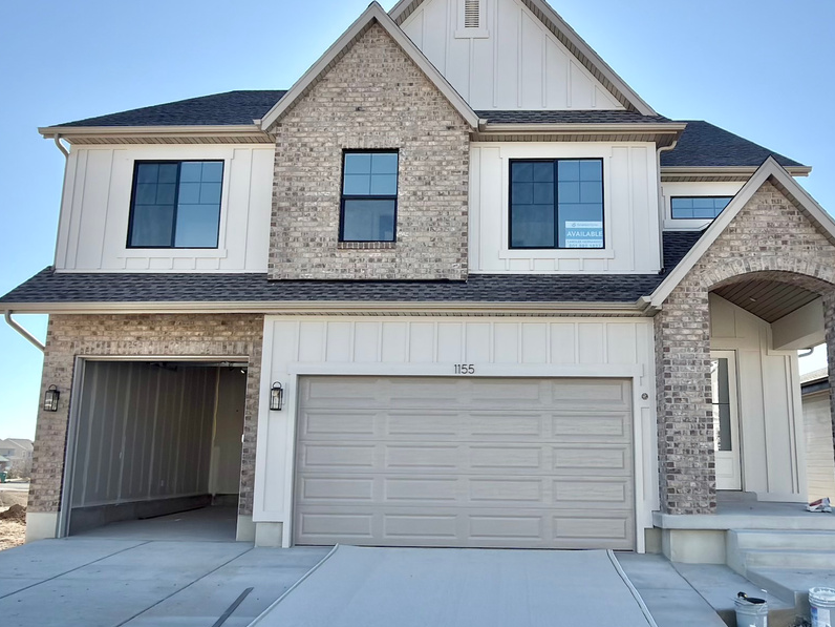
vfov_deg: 50.9
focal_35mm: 27
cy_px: 244
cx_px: 437
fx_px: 651
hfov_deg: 65.3
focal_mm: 2.22
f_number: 2.2
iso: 16
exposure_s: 1/476
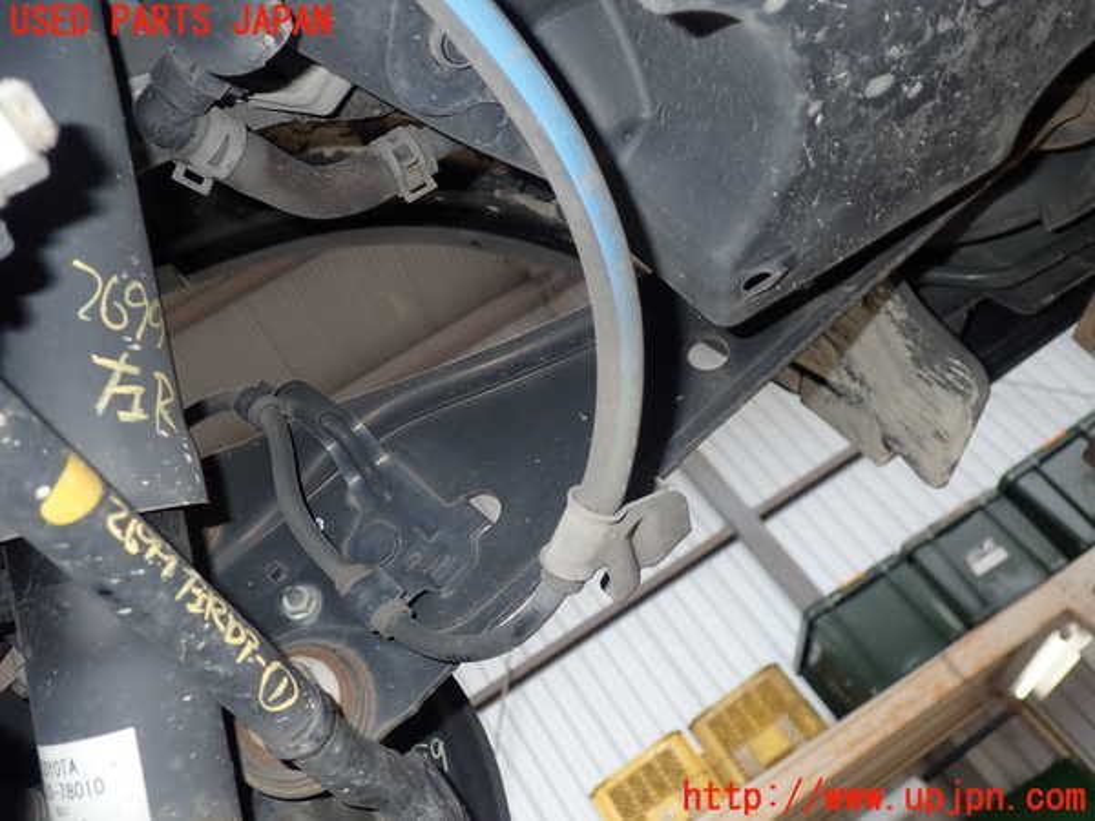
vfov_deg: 46.8
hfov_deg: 60.0
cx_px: 548
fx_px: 949
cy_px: 410
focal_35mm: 30
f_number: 6.3
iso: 100
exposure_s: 1/30
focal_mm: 5.5
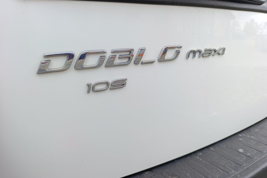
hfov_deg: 73.7
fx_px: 178
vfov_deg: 53.1
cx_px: 133
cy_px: 83
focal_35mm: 24
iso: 50
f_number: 1.6
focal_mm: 6.14
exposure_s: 1/204
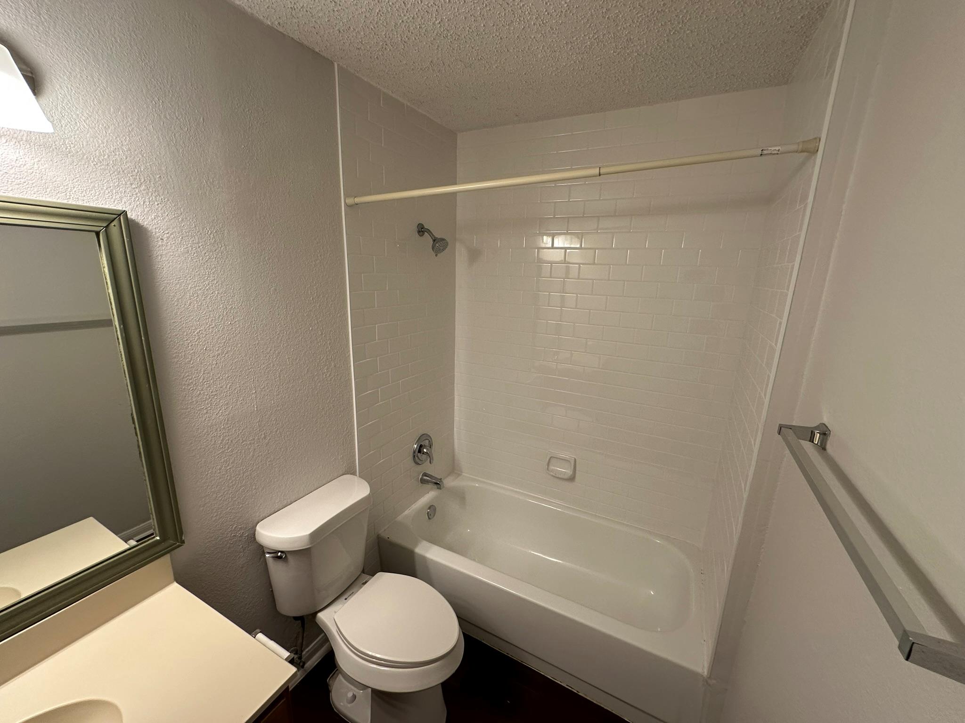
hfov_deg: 102.1
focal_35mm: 14
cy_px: 362
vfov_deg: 85.7
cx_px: 482
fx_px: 390
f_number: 2.2
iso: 160
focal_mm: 2.22
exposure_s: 1/120
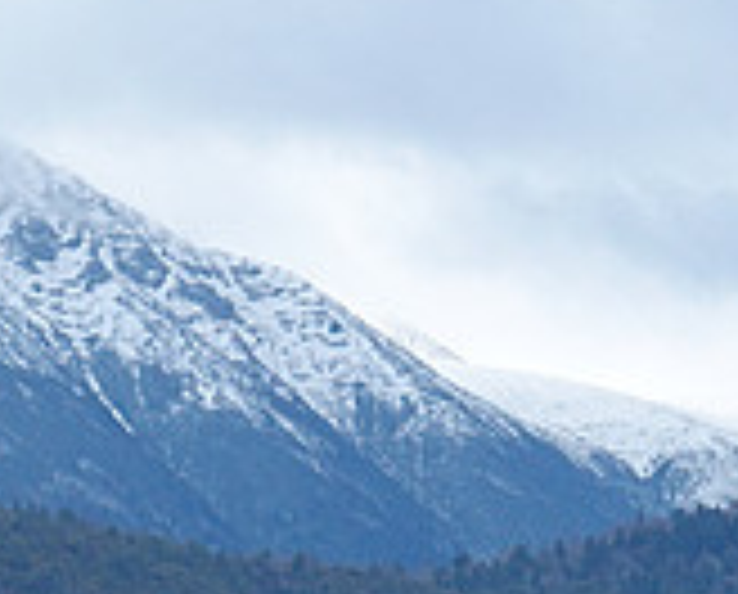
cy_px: 1168
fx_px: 11297
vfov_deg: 3.0
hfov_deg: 3.7
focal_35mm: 516
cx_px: 940
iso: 200
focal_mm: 41.15
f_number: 4.5
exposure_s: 1/125
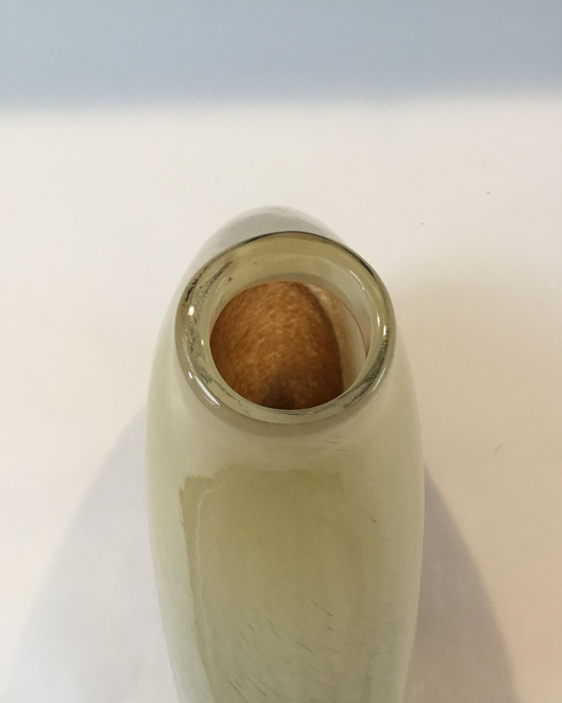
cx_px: 281
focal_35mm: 33
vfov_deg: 54.2
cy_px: 353
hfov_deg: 44.5
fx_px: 686
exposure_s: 1/33
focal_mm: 3.3
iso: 125
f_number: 2.4
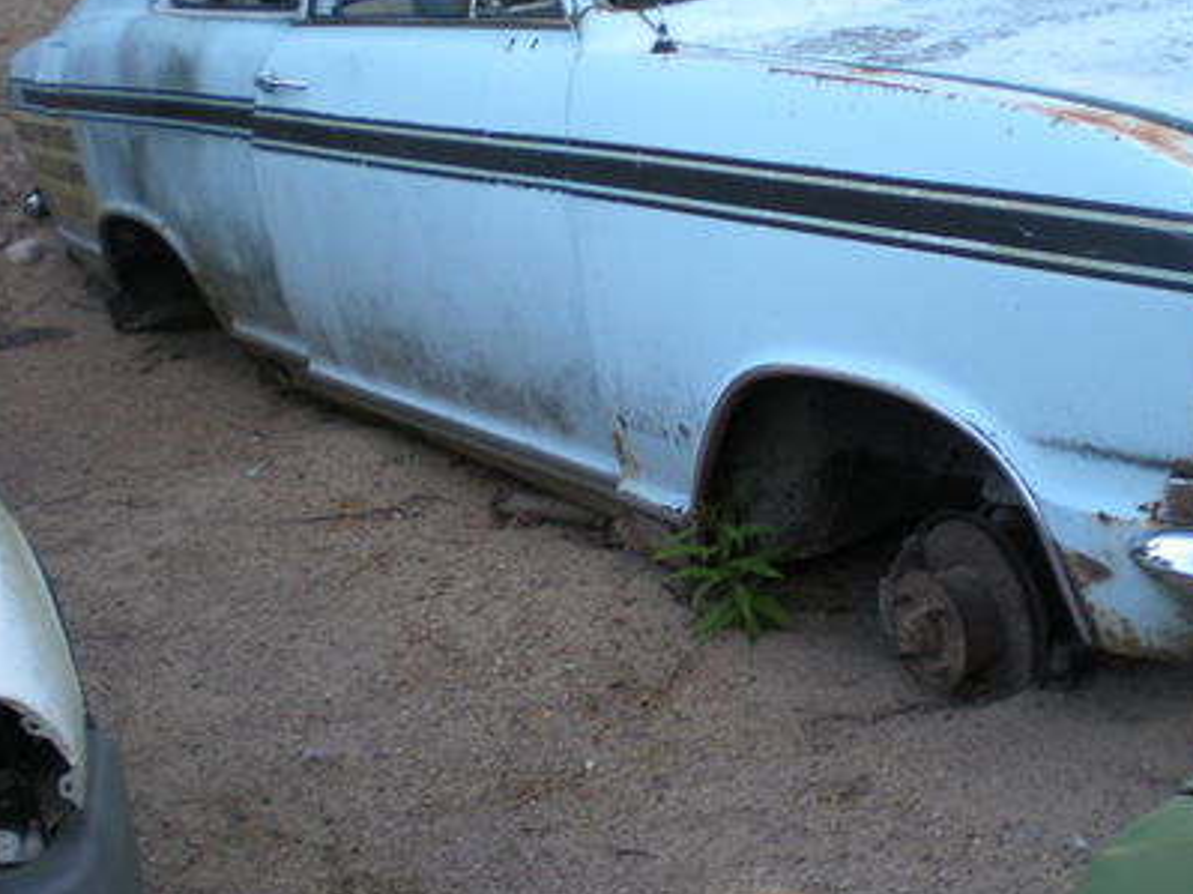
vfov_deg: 24.0
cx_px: 756
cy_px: 383
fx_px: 2102
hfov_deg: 31.5
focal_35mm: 61
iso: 64
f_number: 3.1
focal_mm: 6.3
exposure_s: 1/127
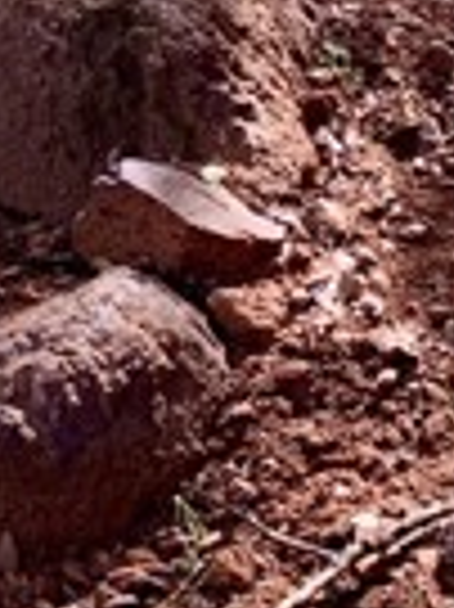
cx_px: -409
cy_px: -437
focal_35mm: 123
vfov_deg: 14.4
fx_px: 2154
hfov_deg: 11.1
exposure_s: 1/130
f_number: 1.8
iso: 25
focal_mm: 4.25
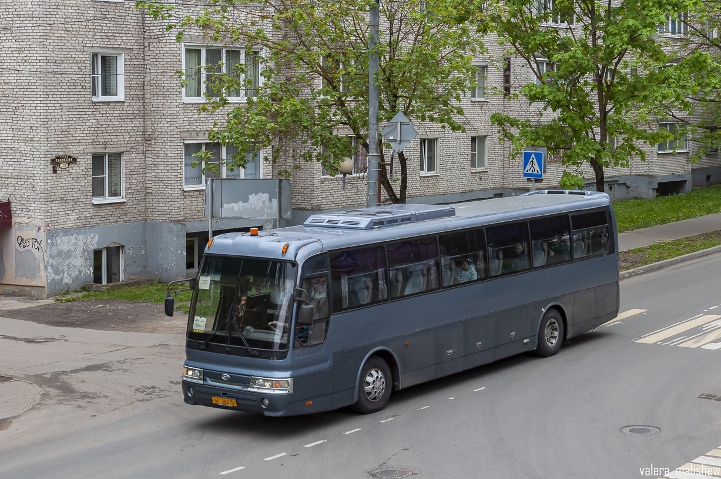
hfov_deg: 37.9
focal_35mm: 52
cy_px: 240
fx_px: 1050
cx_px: 360
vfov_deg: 25.7
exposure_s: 1/500
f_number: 7.1
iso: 640
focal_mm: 35
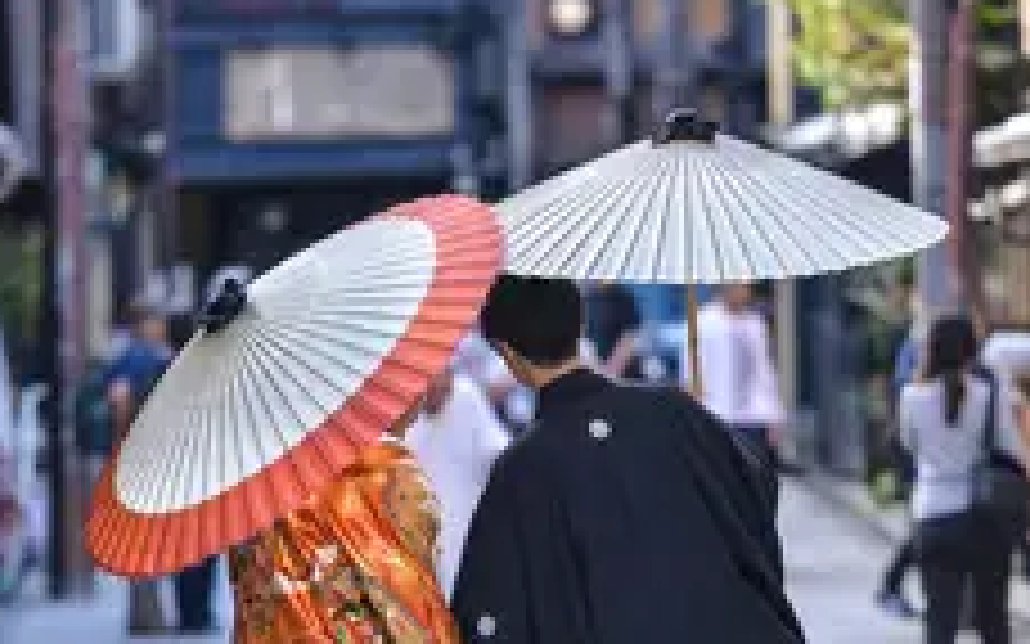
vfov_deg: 3.2
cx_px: 396
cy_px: 576
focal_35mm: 409
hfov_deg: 5.1
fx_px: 11478
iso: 1000
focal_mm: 195
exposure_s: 1/1600
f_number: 2.8
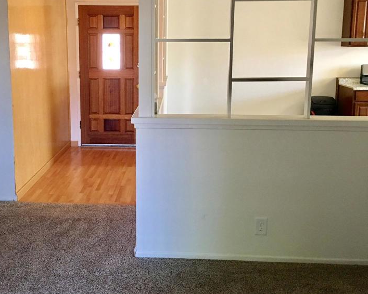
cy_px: 110
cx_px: 143
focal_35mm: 41
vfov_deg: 36.3
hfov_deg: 44.5
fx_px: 447
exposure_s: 1/15
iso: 64
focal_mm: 4.15
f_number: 2.2
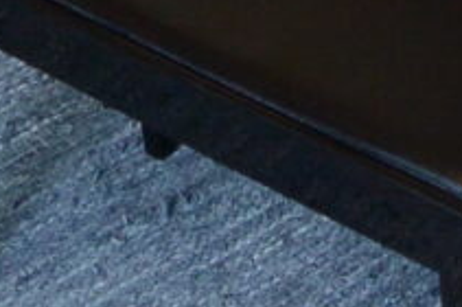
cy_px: -515
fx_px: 2524
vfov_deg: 6.5
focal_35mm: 197
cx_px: 685
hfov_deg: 10.1
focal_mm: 10
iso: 450
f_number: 3.5
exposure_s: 1/60
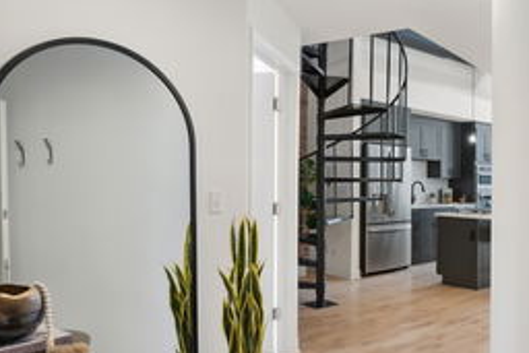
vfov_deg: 43.6
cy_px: 192
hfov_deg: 57.9
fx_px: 441
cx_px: 411
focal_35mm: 30
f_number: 7.1
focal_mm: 16
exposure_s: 1/6
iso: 320
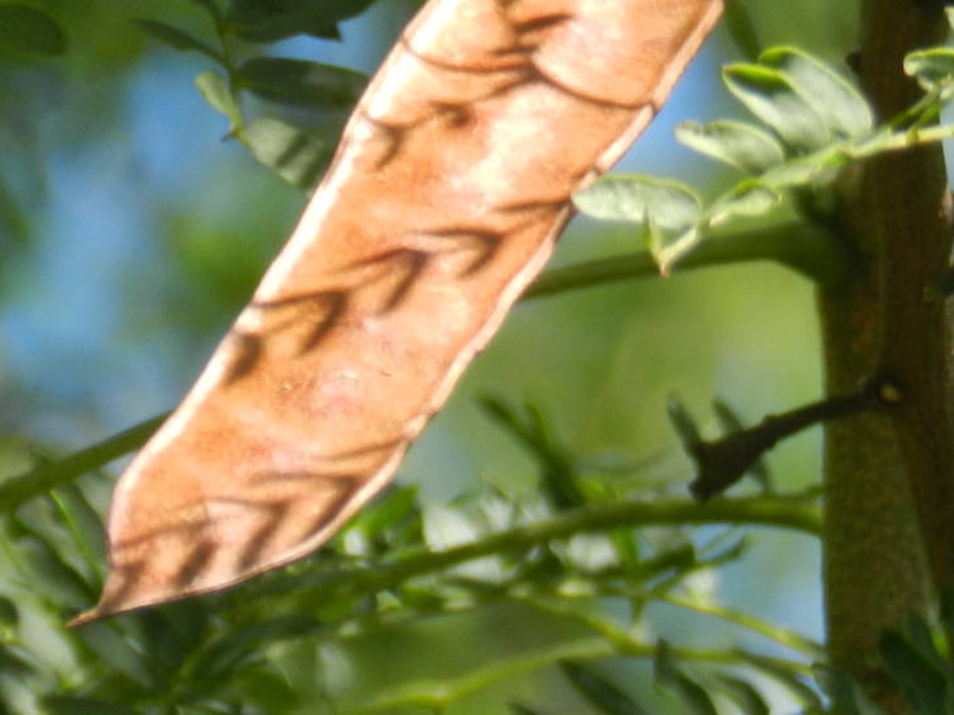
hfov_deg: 1.5
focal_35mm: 1301
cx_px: 957
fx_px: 35855
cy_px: -152
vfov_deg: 1.1
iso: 160
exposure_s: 1/200
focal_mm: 88.7
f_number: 5.7
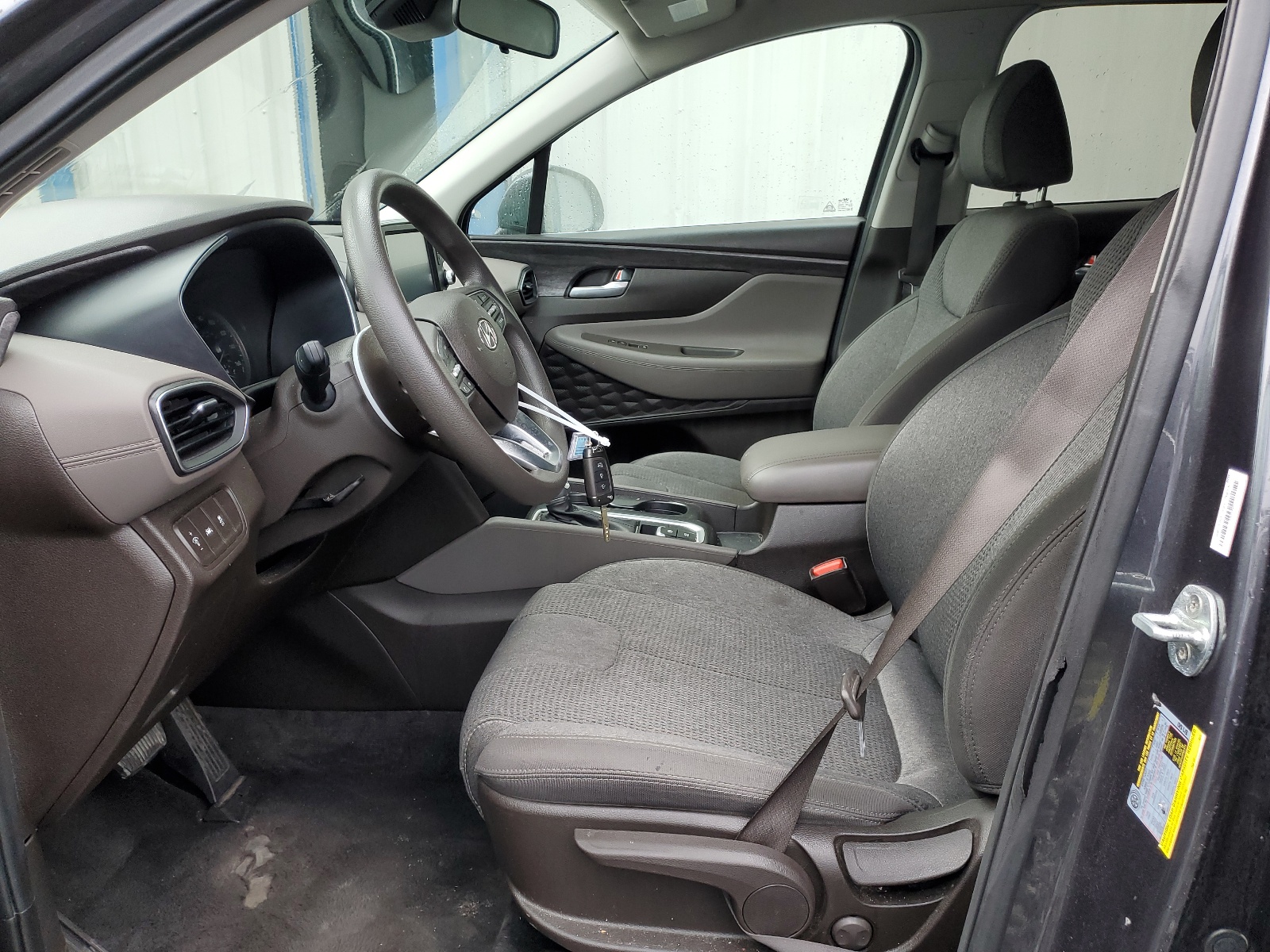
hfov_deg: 67.3
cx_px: 635
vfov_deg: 53.1
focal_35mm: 26
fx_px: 954
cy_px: 476
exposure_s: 1/120
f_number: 1.5
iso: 57
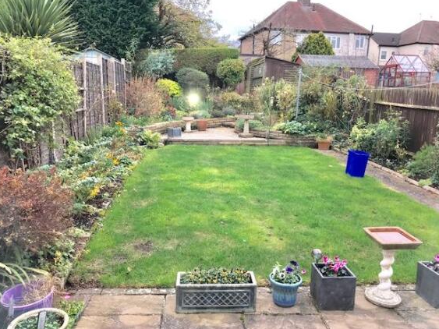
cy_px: 166
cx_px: 218
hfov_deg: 61.7
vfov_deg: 48.2
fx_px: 368
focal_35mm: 29
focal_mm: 3.99
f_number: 1.8
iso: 25
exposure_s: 1/100
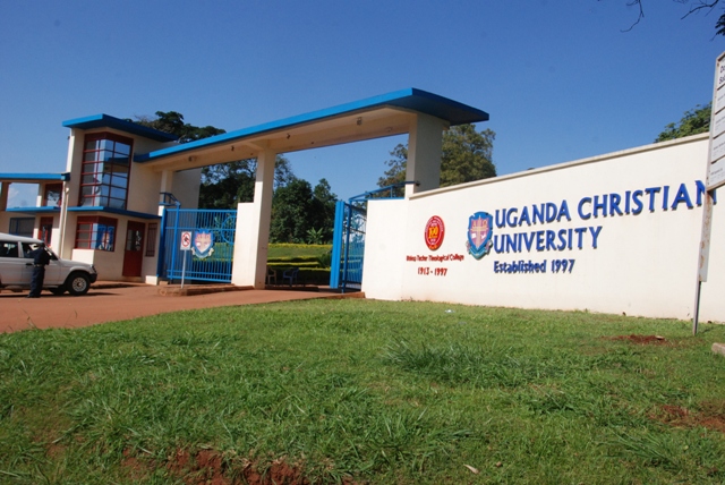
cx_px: 362
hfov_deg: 59.4
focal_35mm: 32
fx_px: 635
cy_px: 242
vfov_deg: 41.8
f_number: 13
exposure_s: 1/750
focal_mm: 21
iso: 500
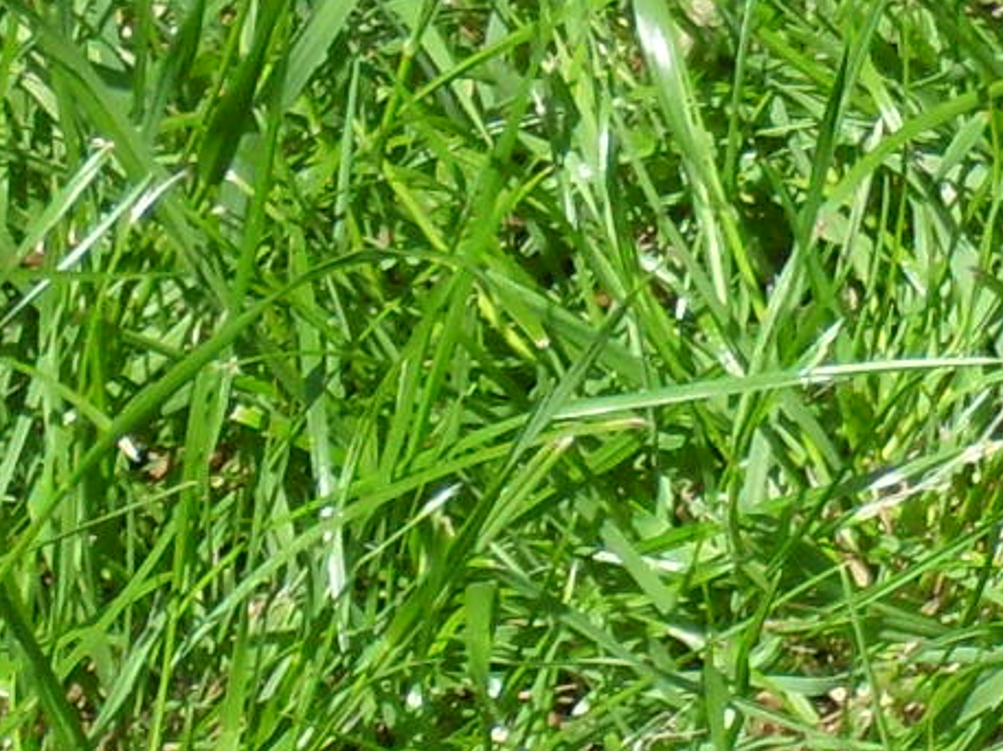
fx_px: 17256
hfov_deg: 3.3
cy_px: 966
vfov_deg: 2.5
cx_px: 2326
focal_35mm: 596
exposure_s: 1/250
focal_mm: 18.9
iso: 100
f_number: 5.8
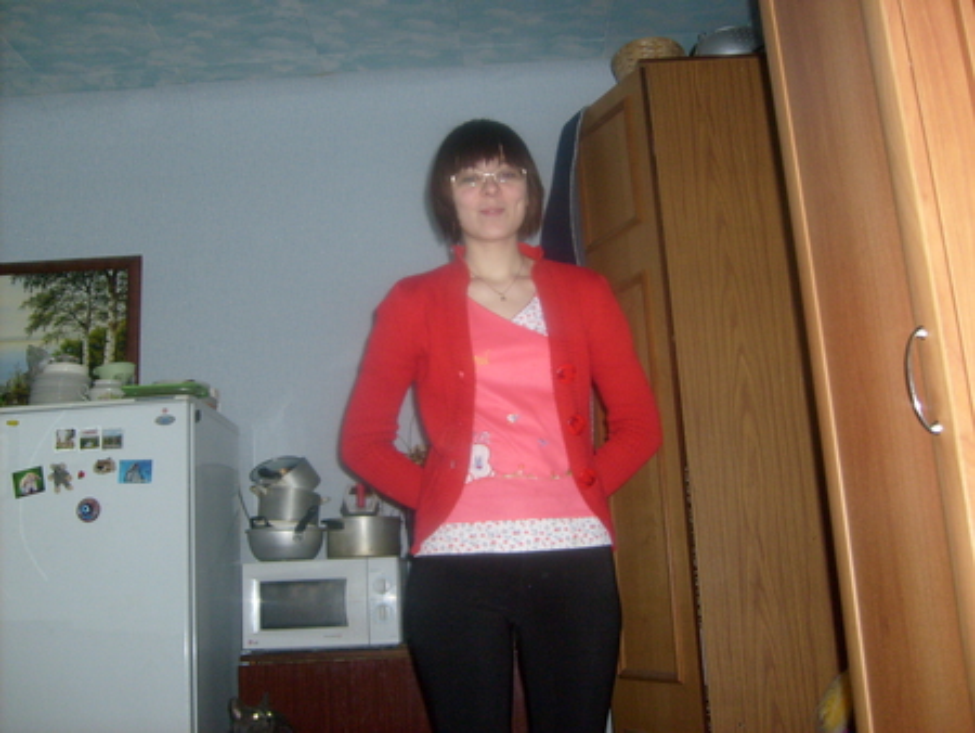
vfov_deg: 40.7
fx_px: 986
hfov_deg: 52.6
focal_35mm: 35
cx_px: 488
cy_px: 366
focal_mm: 5.8
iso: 100
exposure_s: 1/45
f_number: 2.8
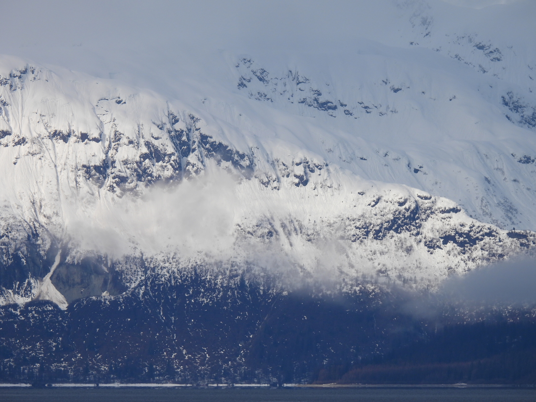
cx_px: 268
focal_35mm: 650
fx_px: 10065
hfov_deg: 3.1
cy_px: 201
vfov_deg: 2.3
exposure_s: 1/800
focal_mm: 116
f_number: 5.6
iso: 100
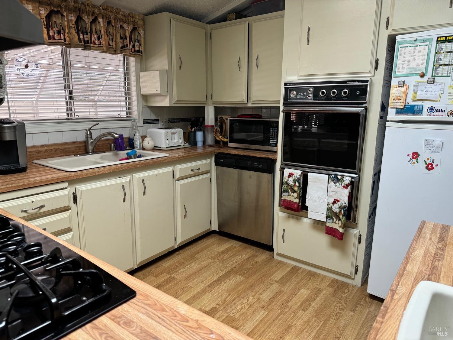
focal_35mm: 24
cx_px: 226
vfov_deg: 56.8
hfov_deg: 71.6
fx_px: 314
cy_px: 170
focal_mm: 6.76
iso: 125
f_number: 1.78
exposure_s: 1/121
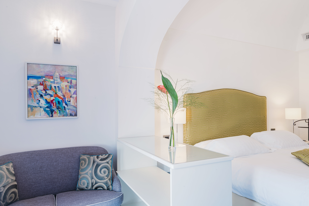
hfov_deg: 73.7
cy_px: 103
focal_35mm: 24
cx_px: 154
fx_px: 206
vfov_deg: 53.1
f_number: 16
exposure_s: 1.6
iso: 100
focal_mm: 24
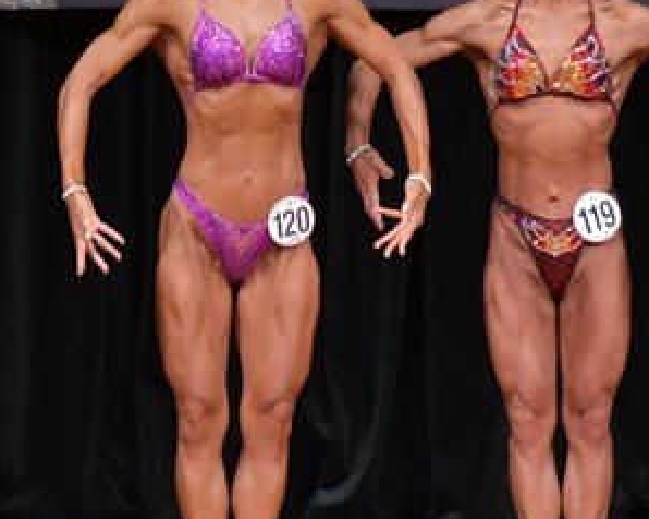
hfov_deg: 2.9
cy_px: 201
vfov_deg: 2.3
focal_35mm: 659
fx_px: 12650
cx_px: 108
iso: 5000
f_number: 5.6
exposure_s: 1/400
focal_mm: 180
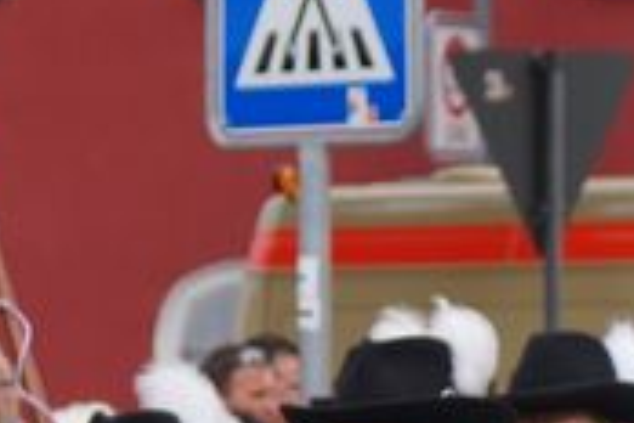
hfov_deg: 4.2
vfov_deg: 2.8
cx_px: 430
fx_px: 8557
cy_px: 841
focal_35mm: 486
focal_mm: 55
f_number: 5
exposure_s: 1/200
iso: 100
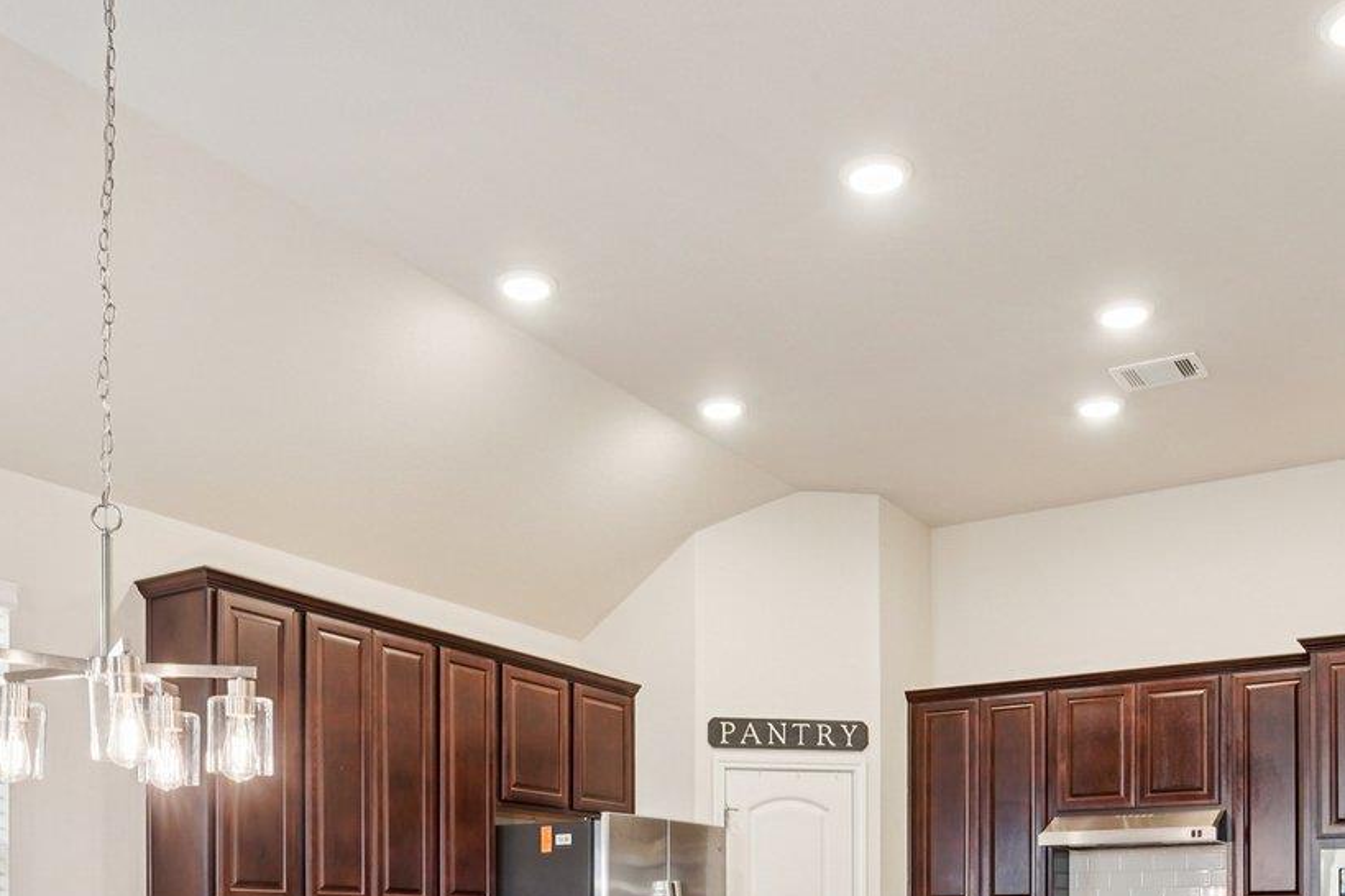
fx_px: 1308
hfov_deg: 54.4
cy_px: 935
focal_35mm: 35
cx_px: 680
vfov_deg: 33.9
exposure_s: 1/30
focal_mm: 14
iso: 800
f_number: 8
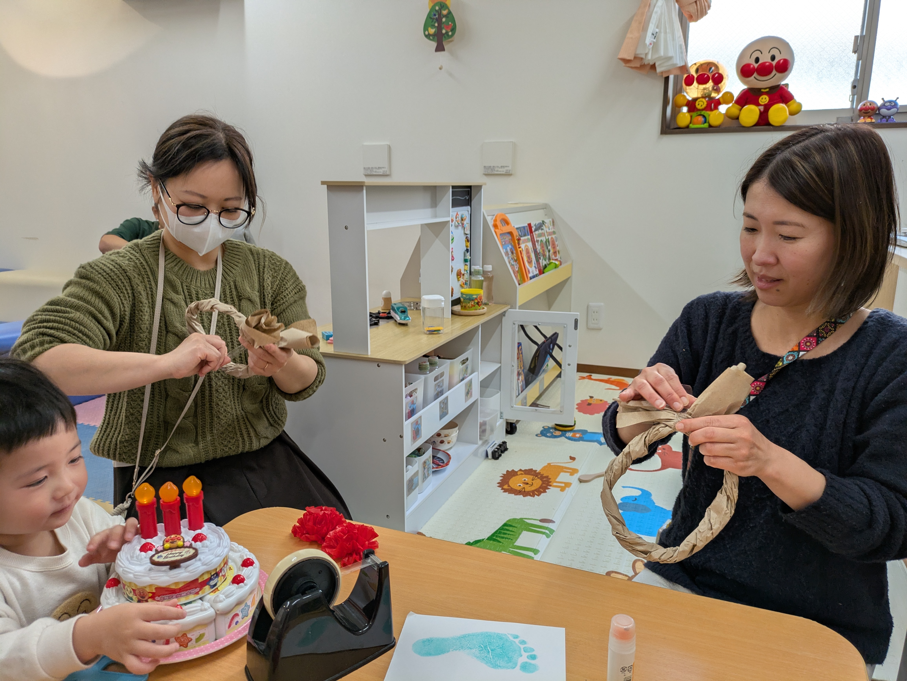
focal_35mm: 25
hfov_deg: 69.4
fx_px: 655
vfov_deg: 54.9
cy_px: 340
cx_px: 454
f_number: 1.89
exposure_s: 1/100
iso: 51
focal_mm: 5.43
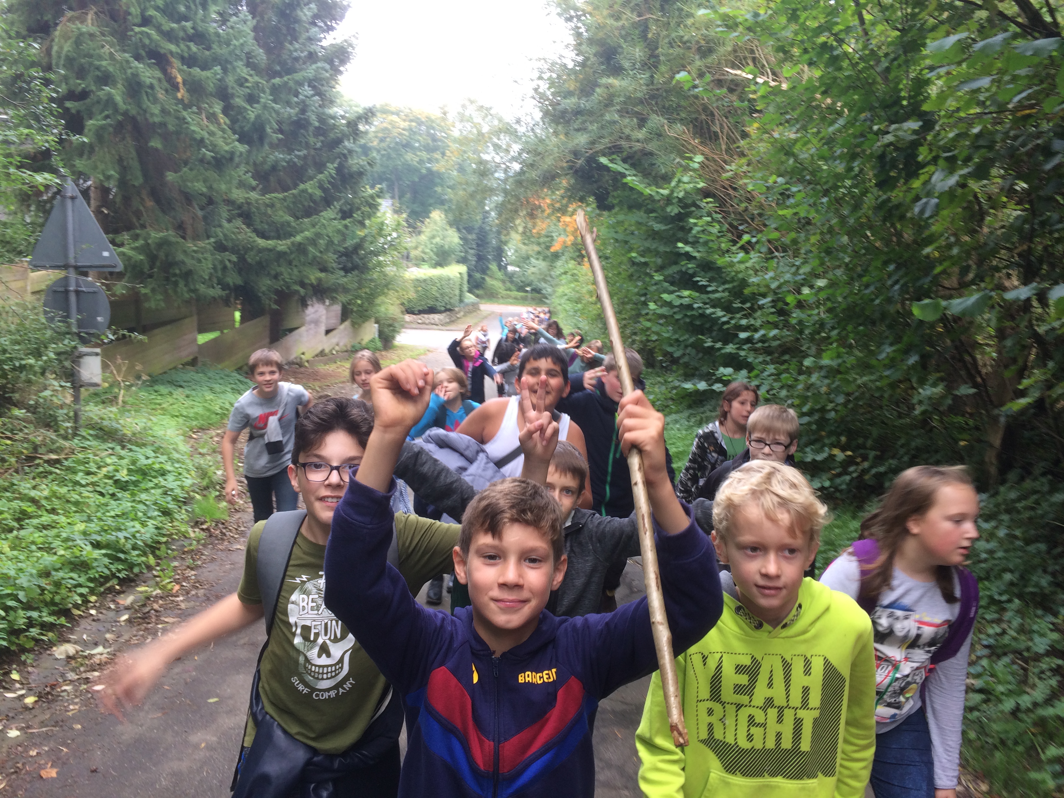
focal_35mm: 29
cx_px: 532
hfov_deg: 61.7
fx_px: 891
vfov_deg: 48.2
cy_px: 399
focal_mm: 4.15
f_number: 2.2
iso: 32
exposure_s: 1/50
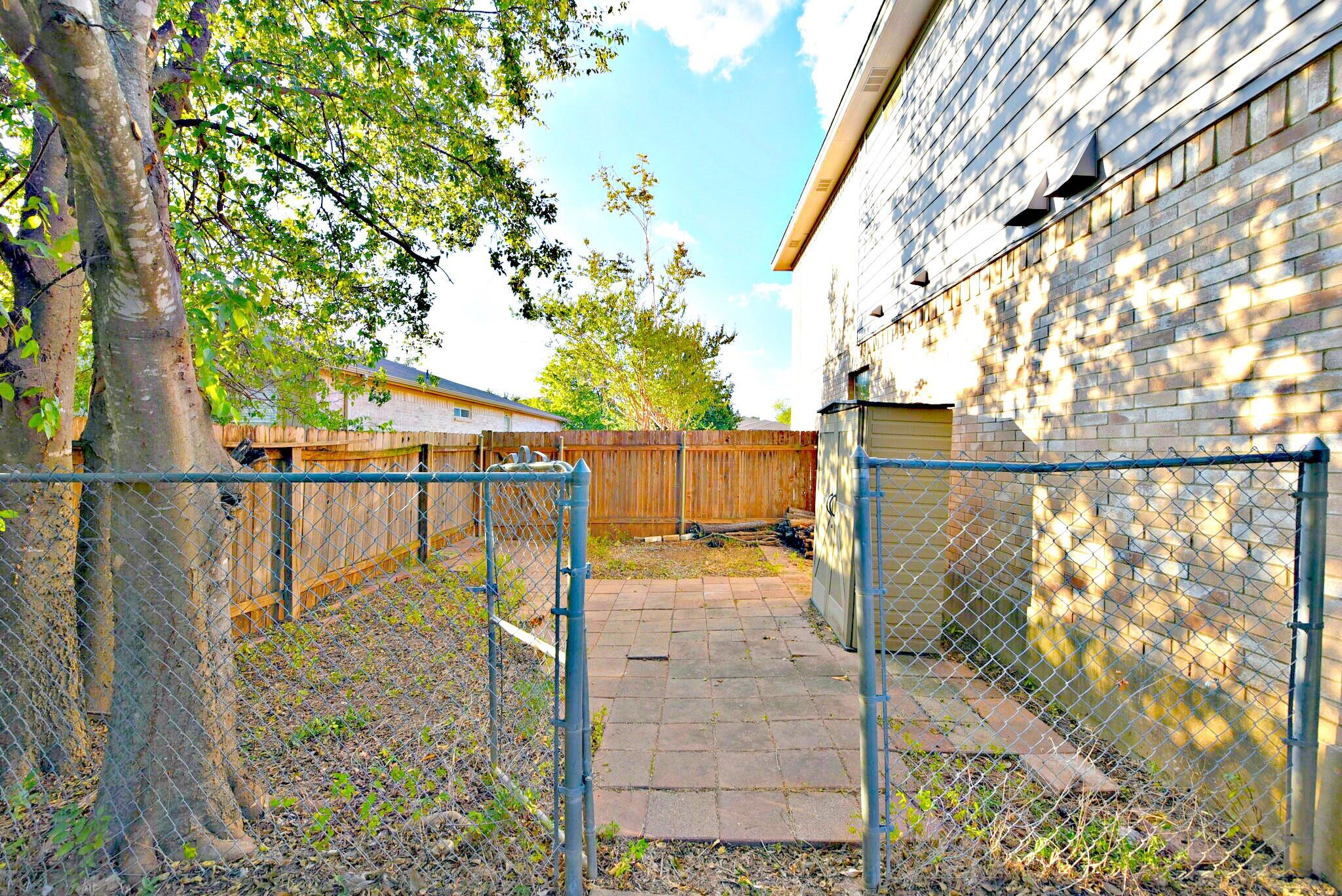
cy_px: 448
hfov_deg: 104.2
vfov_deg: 81.3
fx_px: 522
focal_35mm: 14
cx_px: 671
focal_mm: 14
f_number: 8
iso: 280
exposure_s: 1/250
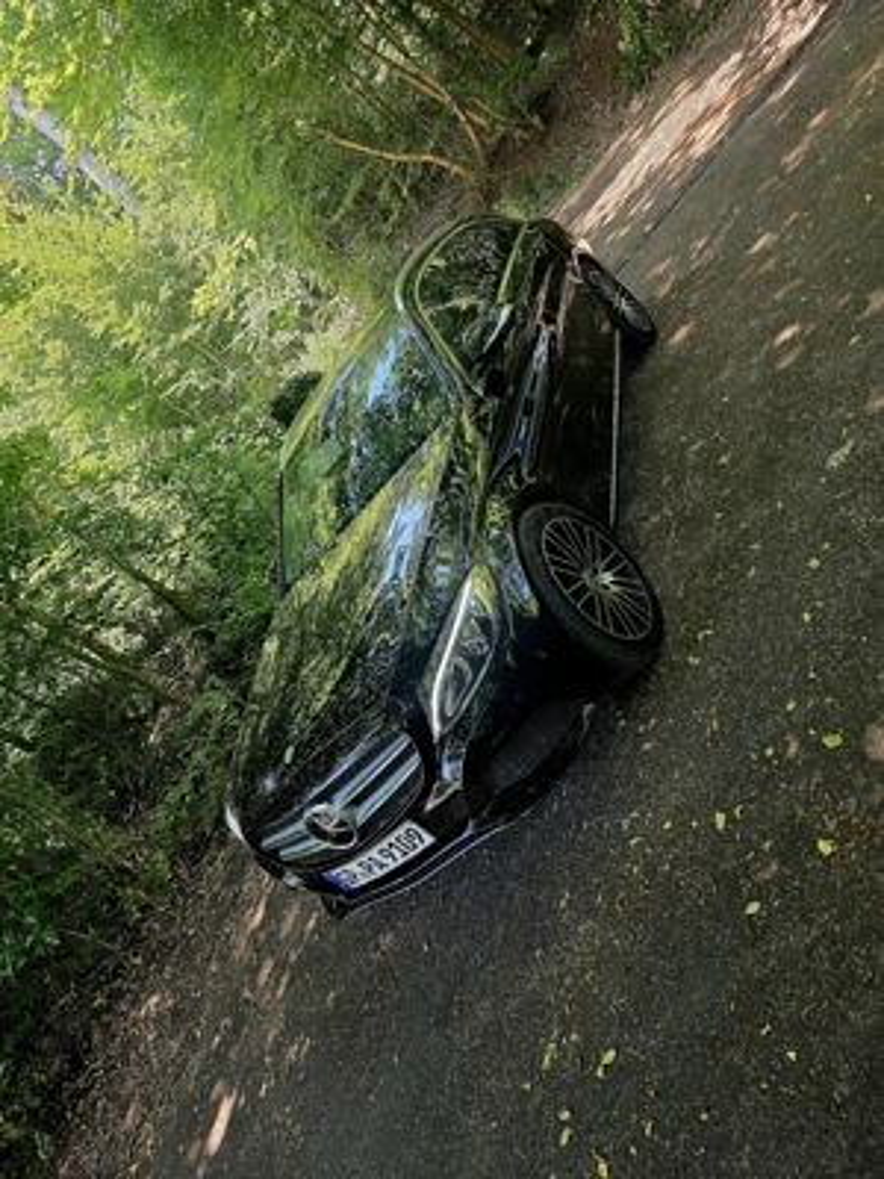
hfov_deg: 58.9
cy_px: 590
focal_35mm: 23
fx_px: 783
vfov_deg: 73.9
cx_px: 442
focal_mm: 6.3
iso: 25
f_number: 1.7
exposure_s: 1/55.6
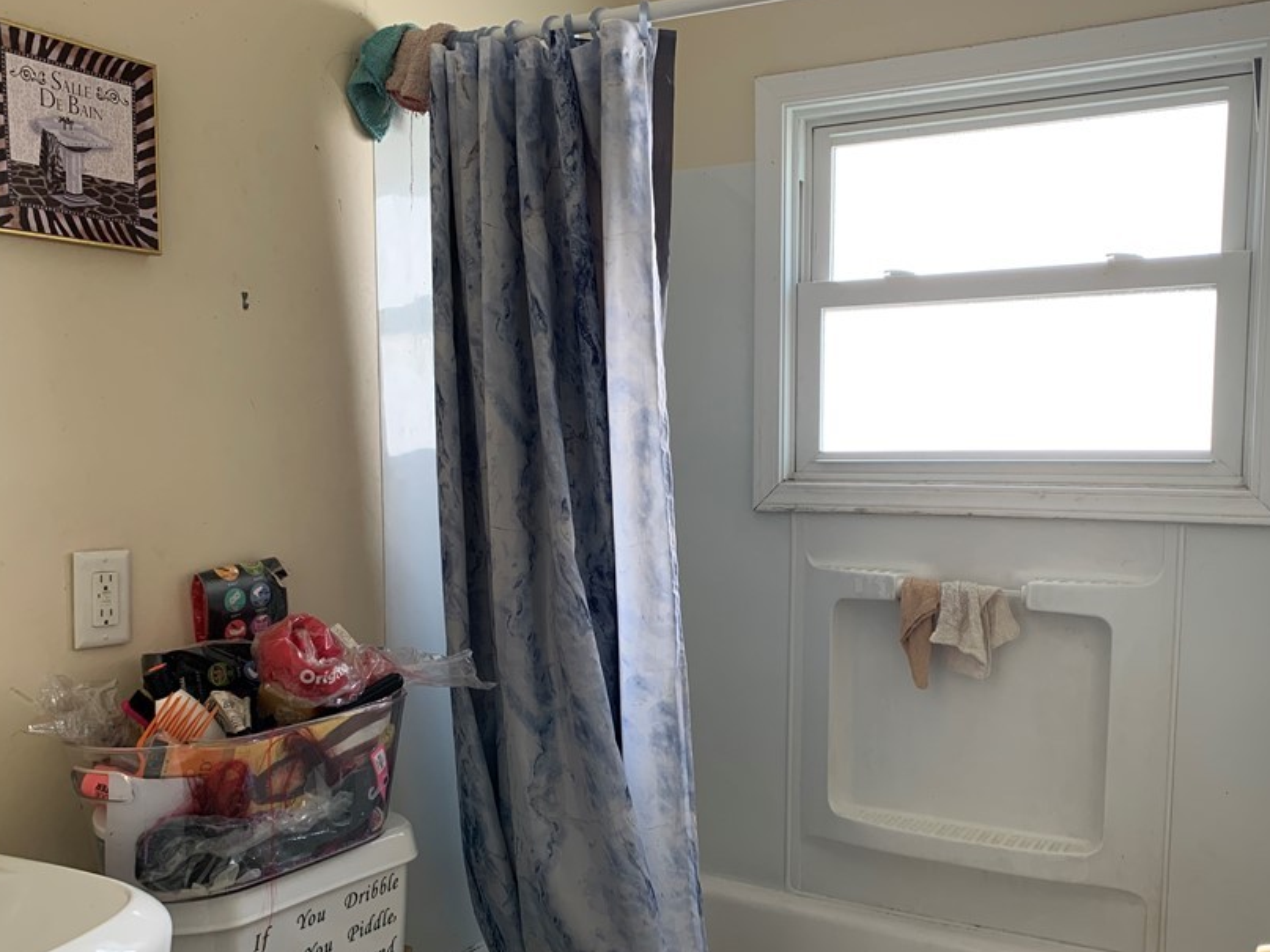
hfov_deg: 55.2
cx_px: 713
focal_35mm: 33
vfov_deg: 42.8
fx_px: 1211
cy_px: 560
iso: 64
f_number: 1.8
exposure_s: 1/121
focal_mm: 4.25
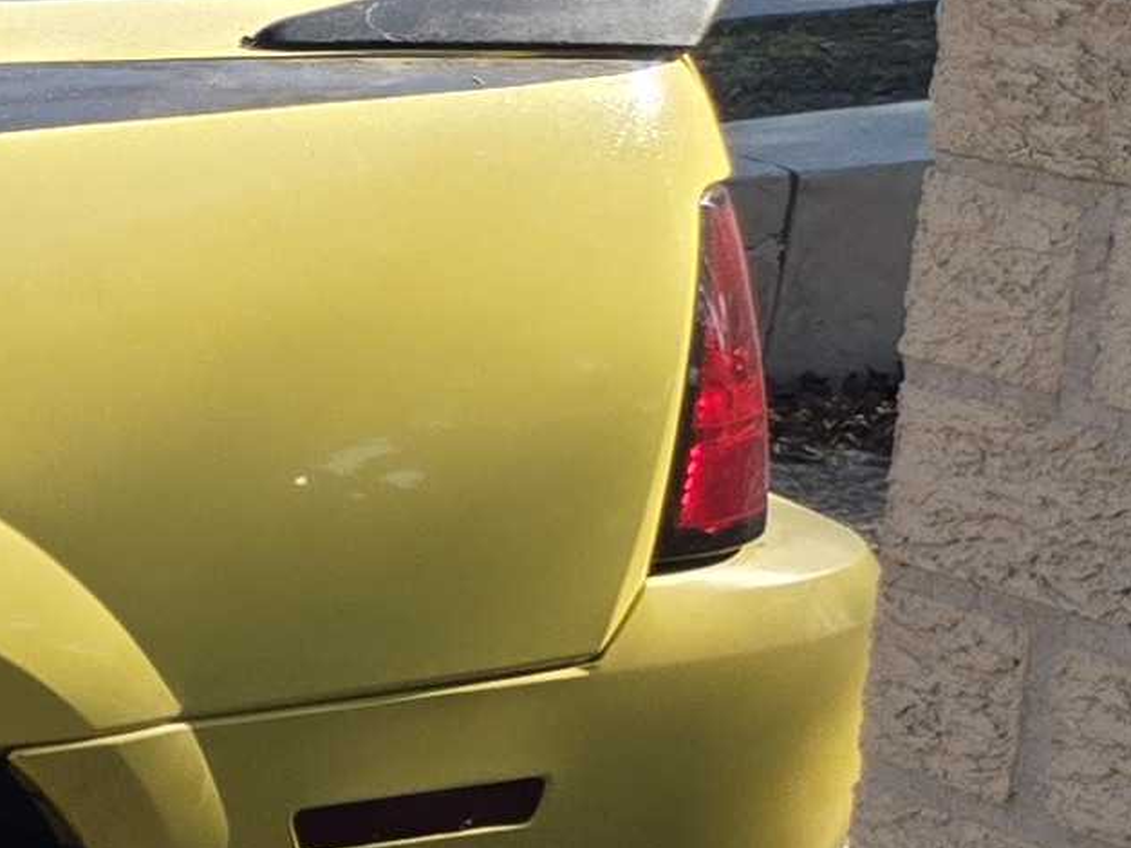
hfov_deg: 9.7
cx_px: -2417
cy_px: 964
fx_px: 4801
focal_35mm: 147
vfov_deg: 10.0
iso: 80
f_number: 1.8
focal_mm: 5.4
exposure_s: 1/1700
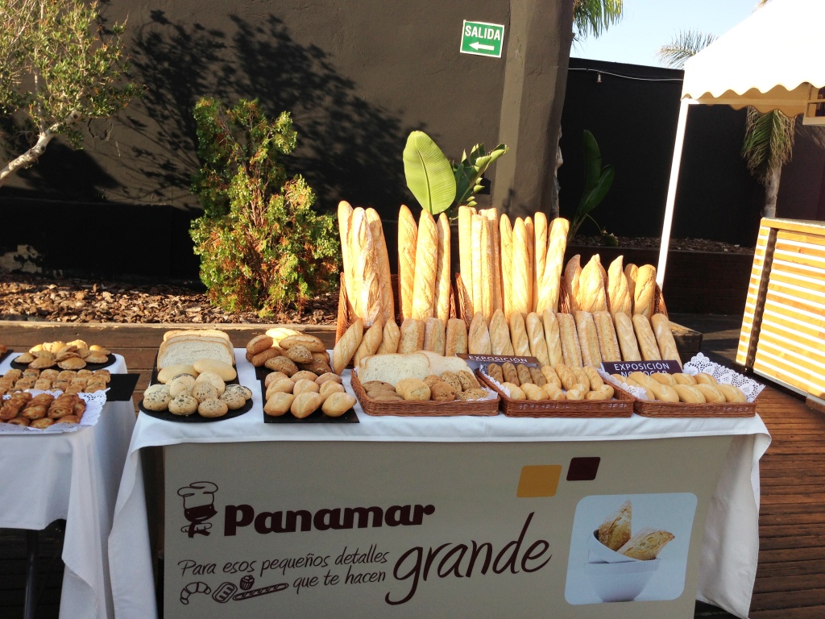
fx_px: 786
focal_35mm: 33
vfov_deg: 42.9
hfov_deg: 55.4
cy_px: 310
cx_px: 412
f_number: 2.4
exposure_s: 1/531
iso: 50
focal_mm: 4.13
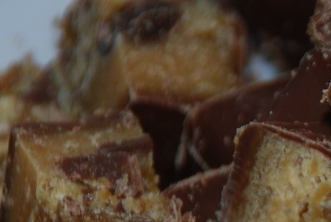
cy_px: 246
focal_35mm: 1016
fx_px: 9346
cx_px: 799
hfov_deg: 2.0
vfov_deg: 1.4
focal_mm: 125
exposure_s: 1/125
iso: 100
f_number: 5.6
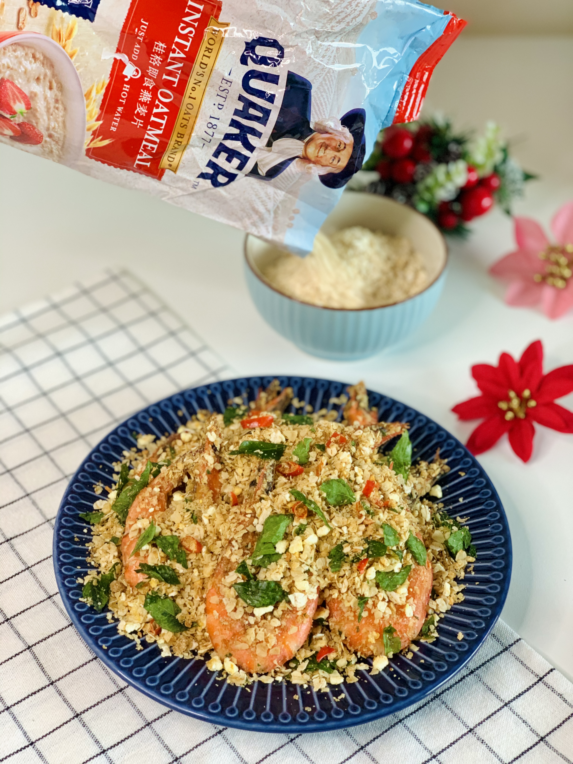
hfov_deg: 28.0
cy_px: 382
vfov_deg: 36.8
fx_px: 1148
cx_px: 286
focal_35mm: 52
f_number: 2.4
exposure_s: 1/60
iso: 125
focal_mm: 6
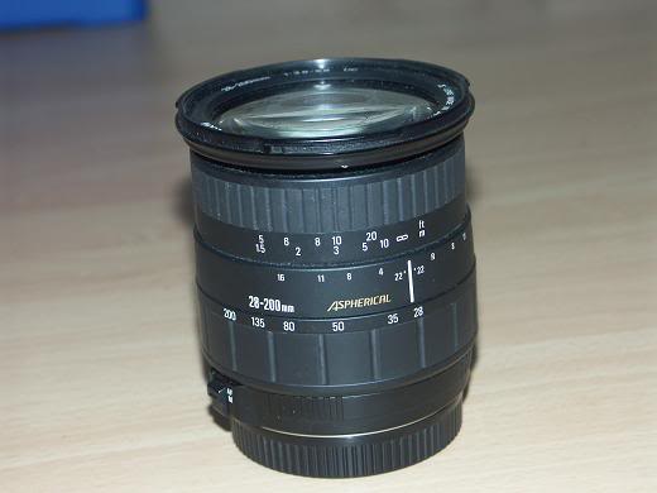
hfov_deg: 20.4
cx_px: 328
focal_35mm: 96
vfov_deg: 15.4
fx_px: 1822
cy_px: 246
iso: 100
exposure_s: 1/250
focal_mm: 23.91
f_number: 3.5
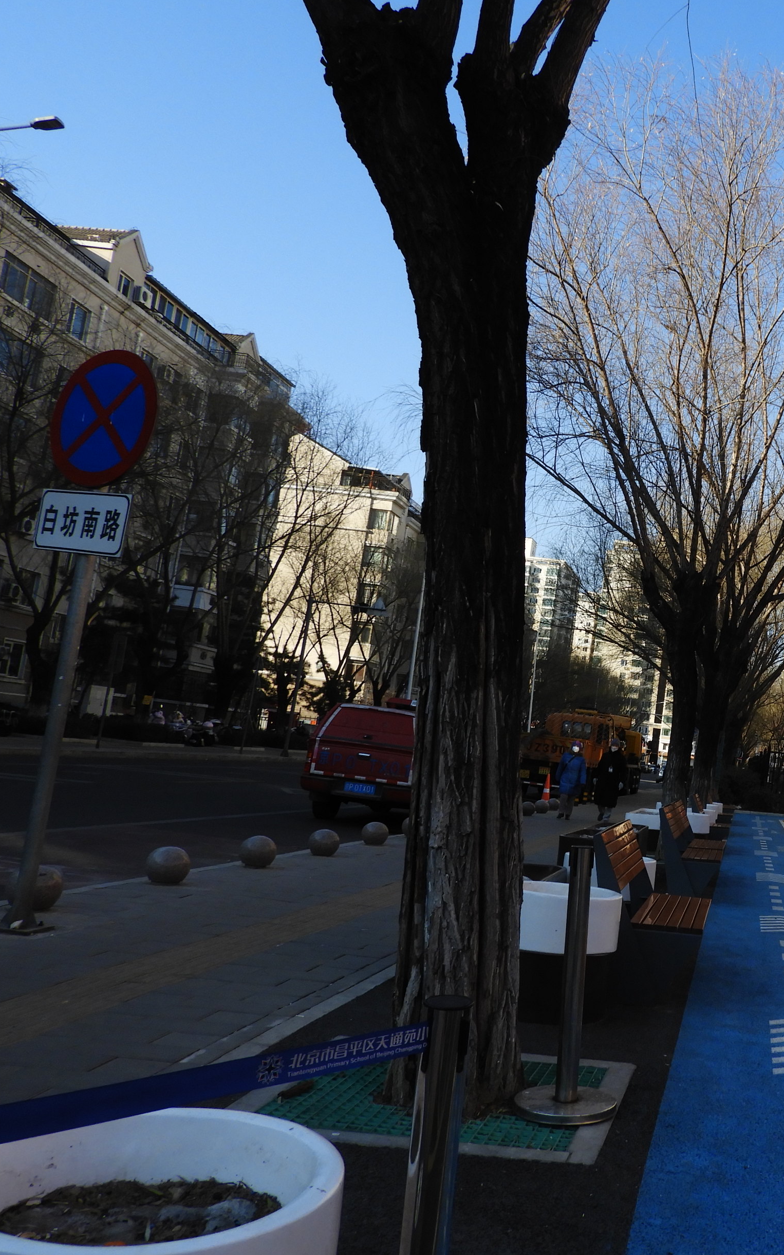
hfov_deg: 34.5
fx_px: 1162
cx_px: 749
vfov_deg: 56.7
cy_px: 627
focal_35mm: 34
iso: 100
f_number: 3.3
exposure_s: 1/800
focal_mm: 4.3
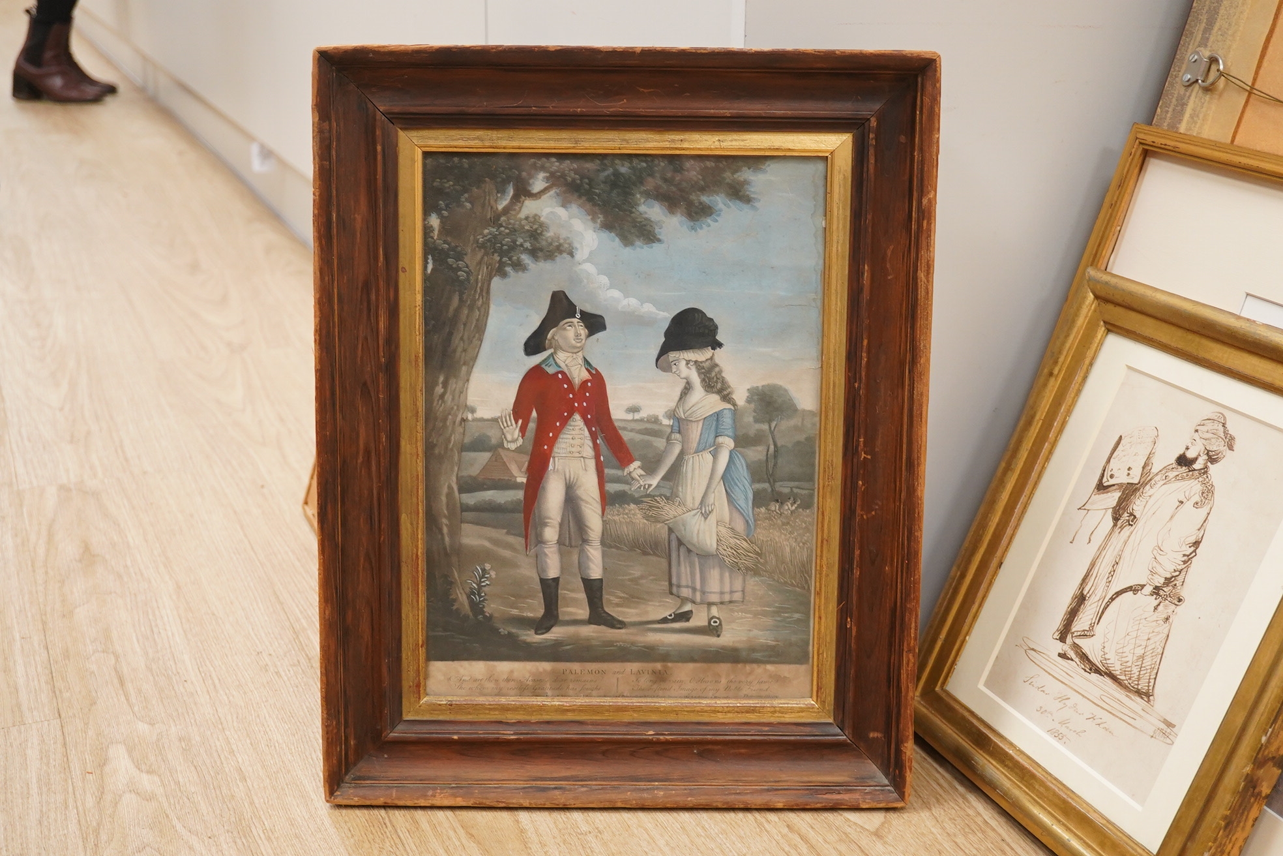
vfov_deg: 29.9
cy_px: 428
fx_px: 1604
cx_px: 642
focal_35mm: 45
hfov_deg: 43.6
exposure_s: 1/125
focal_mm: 30
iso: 1250
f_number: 3.5
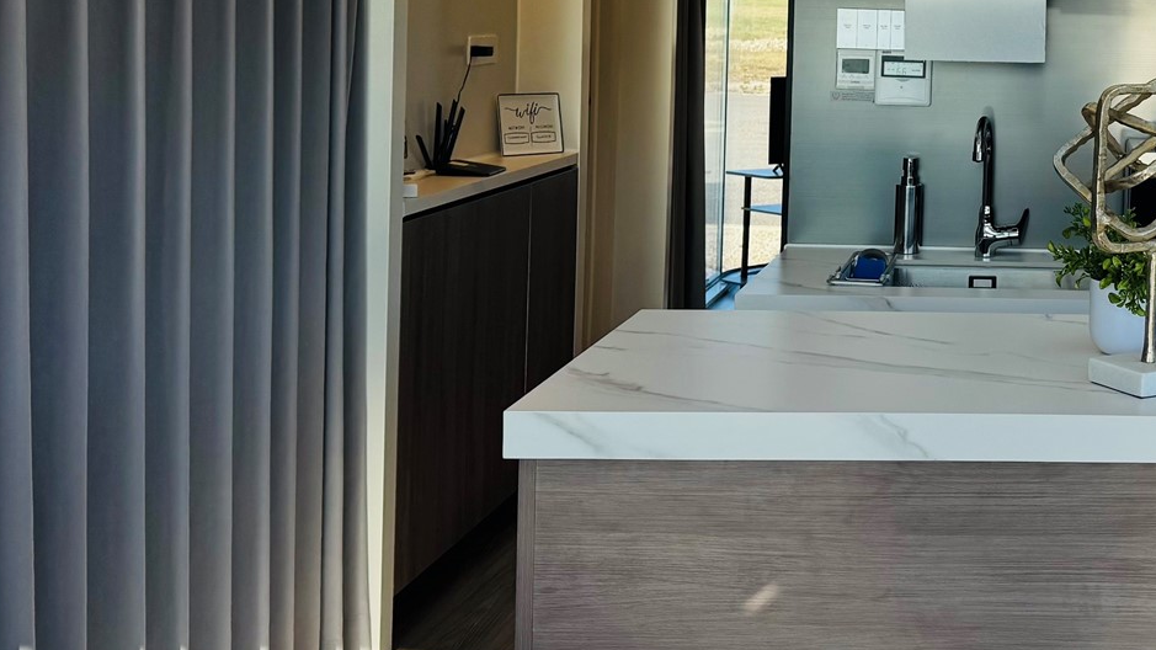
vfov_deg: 20.5
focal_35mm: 57
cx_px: 1151
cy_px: 32
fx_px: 1747
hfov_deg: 33.5
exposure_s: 1/1215
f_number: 1.78
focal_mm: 6.76
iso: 80
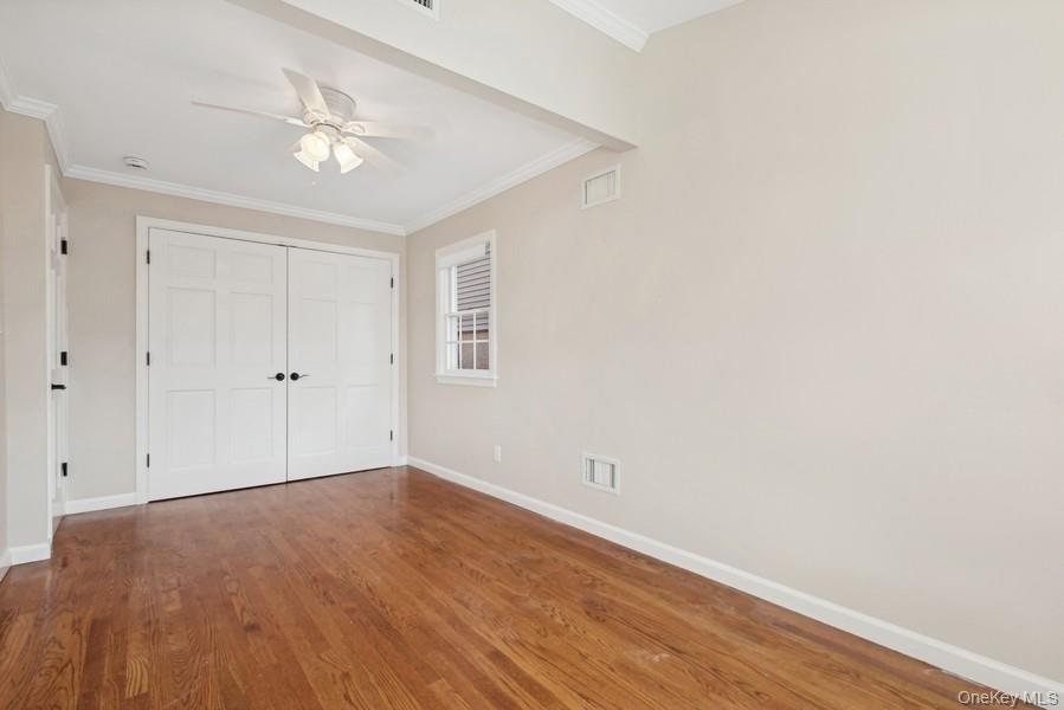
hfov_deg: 93.3
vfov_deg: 70.5
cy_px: 355
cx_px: 532
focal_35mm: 17
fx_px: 503
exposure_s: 1/5
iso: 100
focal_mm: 17
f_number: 11
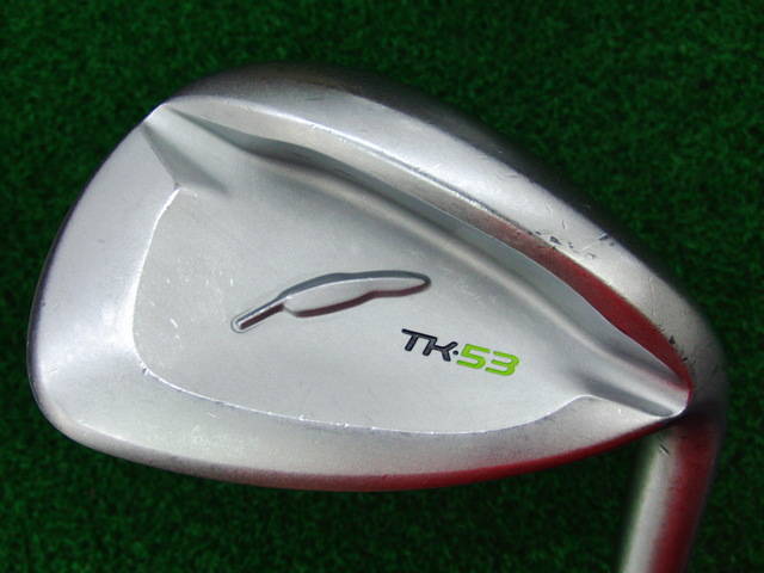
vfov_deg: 38.7
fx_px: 817
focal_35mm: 37
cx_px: 382
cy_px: 286
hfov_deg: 50.1
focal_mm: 6.42
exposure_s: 1/80
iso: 250
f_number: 3.6
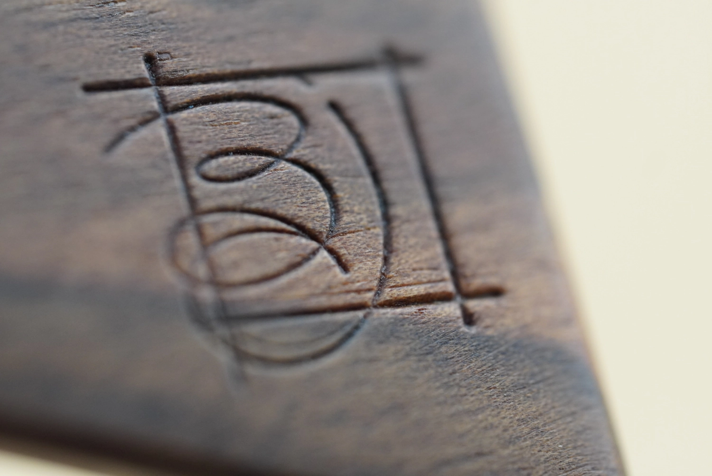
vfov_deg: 10.2
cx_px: 356
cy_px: 238
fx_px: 2671
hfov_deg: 15.2
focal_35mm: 135
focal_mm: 90
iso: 1600
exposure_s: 1/160
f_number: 3.2
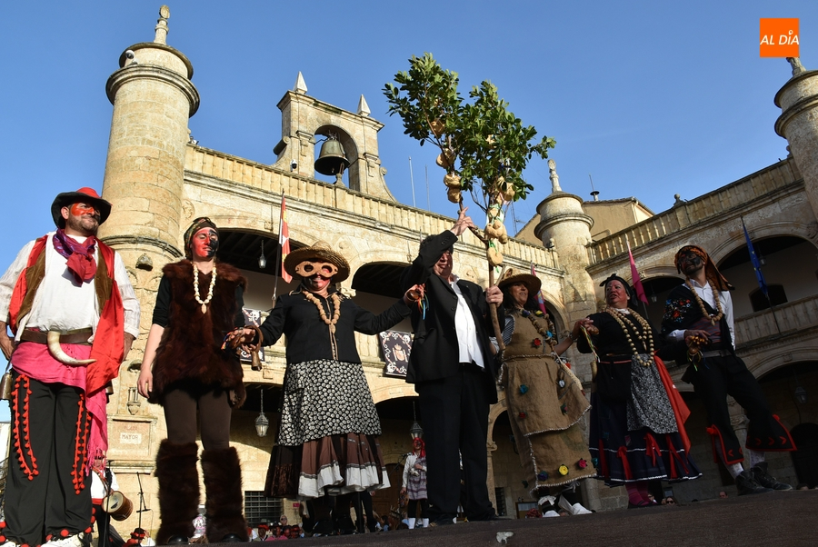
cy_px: 274
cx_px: 409
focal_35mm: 27
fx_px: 614
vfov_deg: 48.0
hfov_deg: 67.3
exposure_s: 1/250
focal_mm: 18
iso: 200
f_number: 8
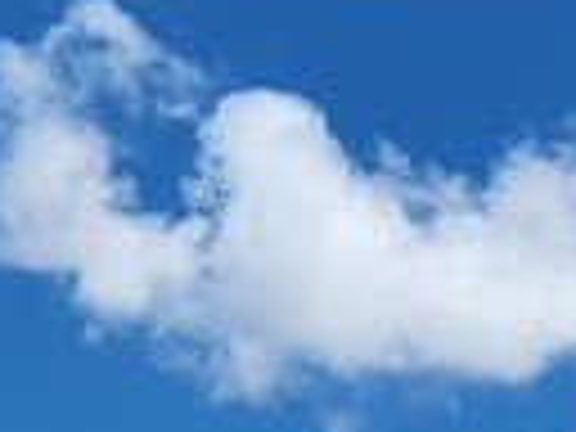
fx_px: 3062
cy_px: 1256
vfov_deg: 7.2
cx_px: 626
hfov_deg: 10.6
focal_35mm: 184
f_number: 1.8
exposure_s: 1/2240
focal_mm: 5.4
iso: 20
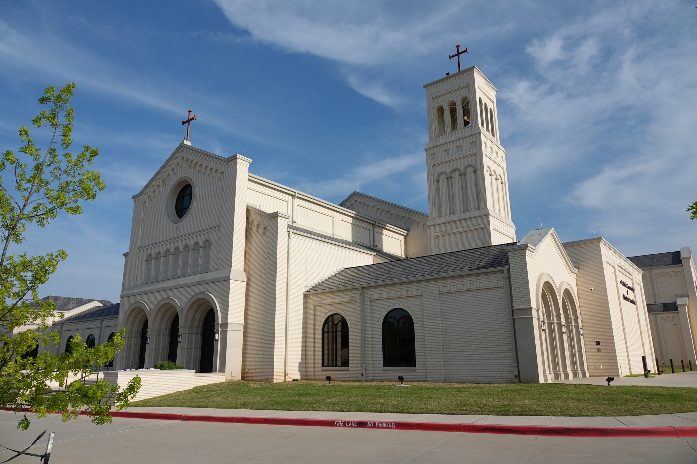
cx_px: 348
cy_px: 232
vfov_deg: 53.1
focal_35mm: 24
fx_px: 465
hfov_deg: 73.7
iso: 100
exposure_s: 1/1000
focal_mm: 8.8
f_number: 4.5
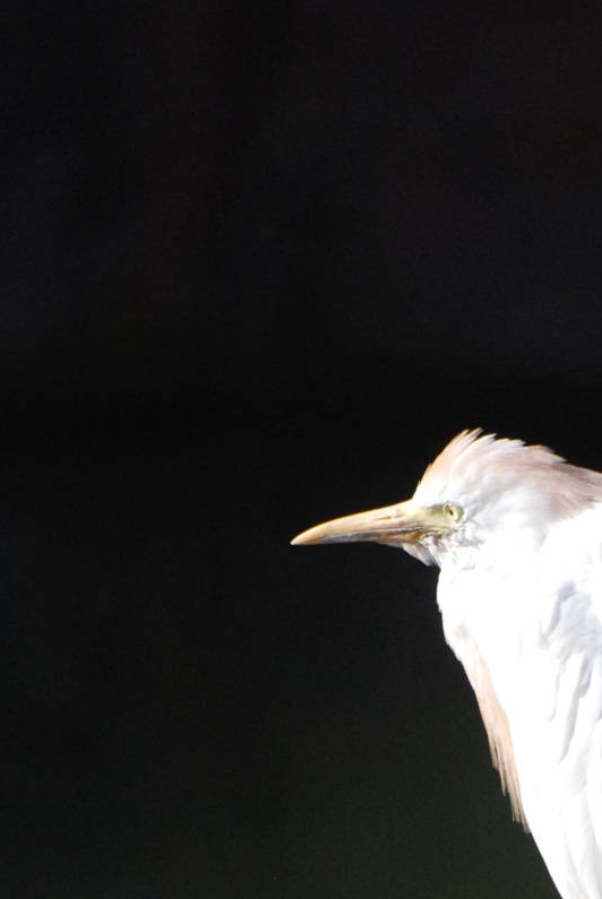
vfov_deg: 2.3
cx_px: 569
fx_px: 22665
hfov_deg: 1.5
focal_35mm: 906
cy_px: 818
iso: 1000
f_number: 6.3
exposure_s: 1/2500
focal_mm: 300
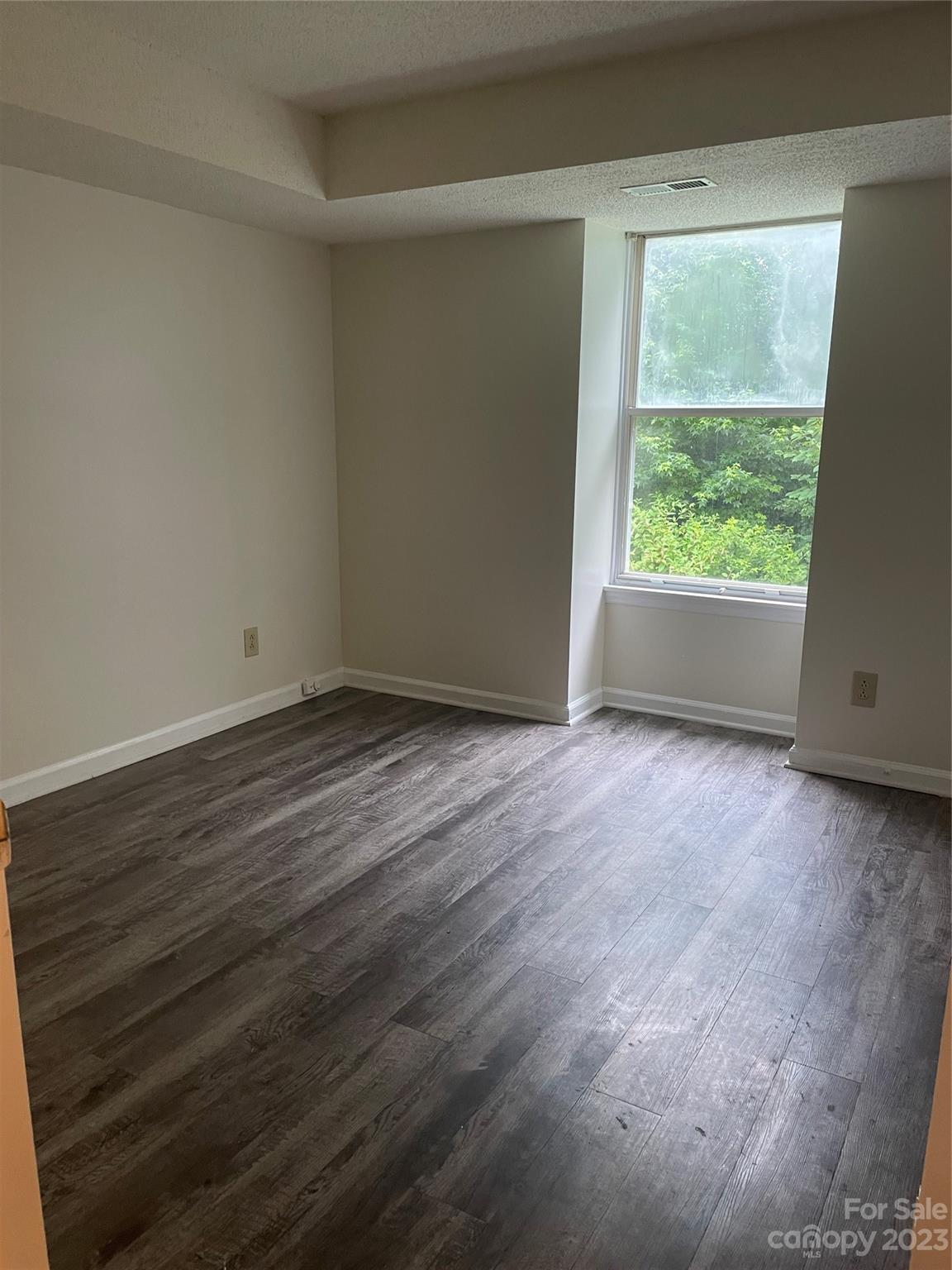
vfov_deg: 67.3
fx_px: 953
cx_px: 476
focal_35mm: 26
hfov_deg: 53.1
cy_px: 635
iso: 125
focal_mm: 4.2
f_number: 1.6
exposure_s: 1/60
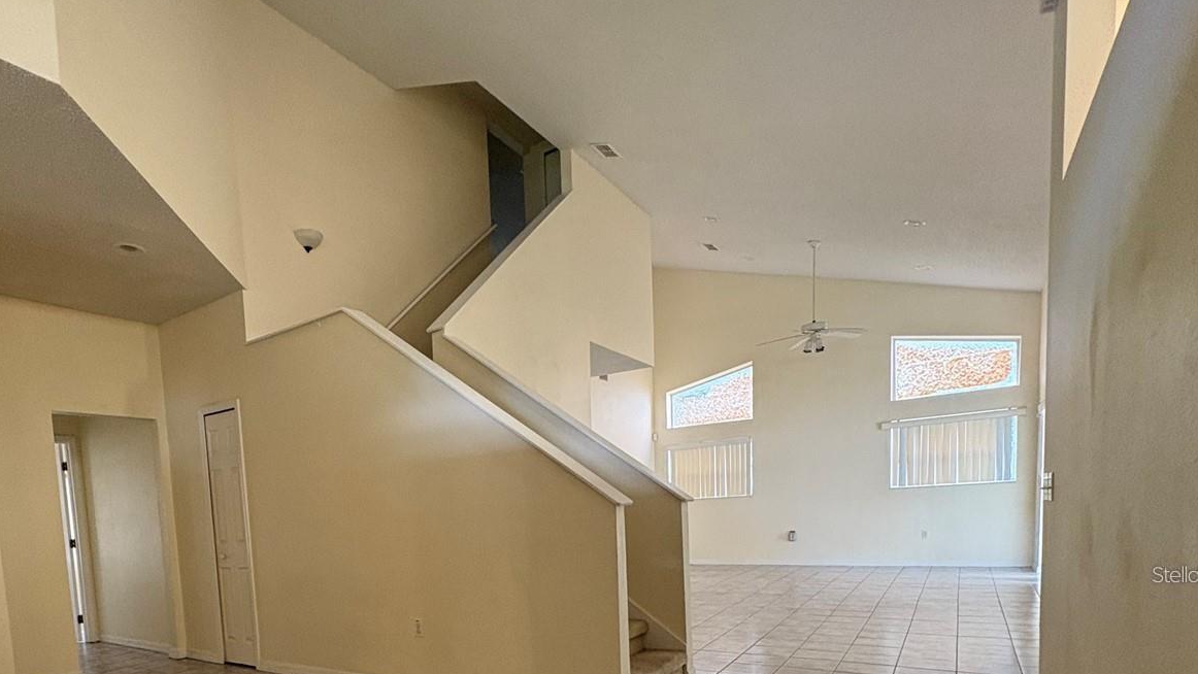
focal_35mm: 21
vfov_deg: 49.2
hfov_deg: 81.7
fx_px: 667
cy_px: 574
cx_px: 425
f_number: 2.2
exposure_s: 1/60
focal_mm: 2.22
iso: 400
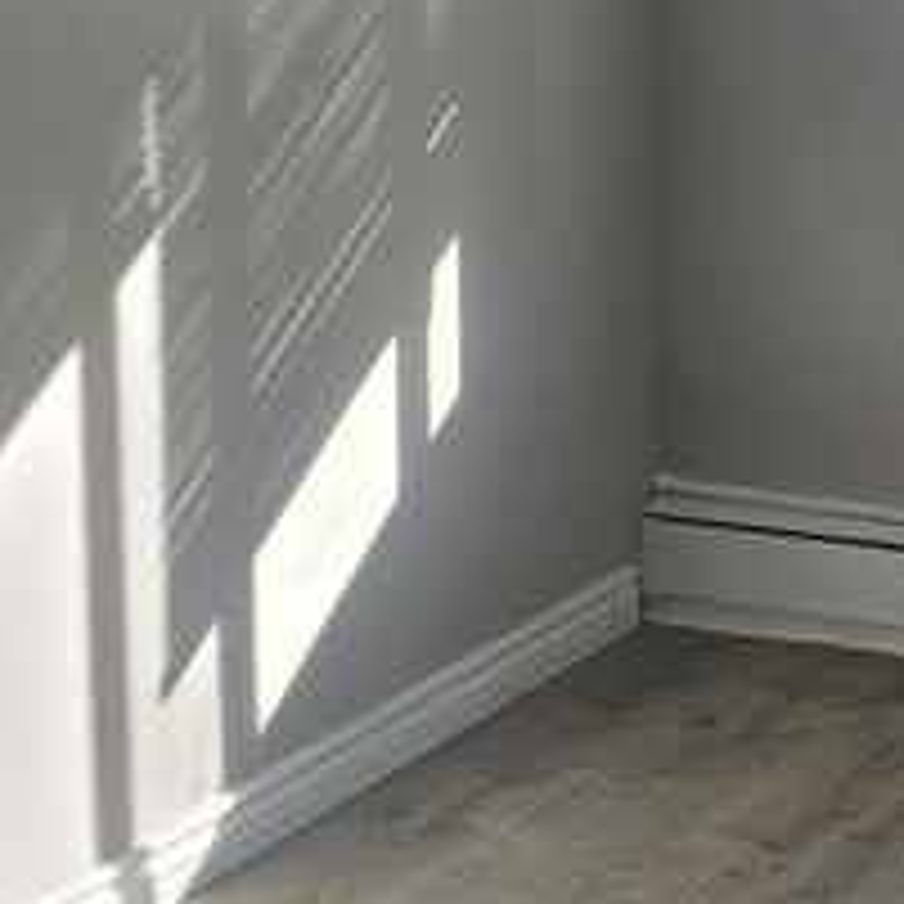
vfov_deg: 16.0
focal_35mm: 109
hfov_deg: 15.6
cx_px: 953
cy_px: 391
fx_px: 3220
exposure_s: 1/359
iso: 25
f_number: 1.7
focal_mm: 6.3
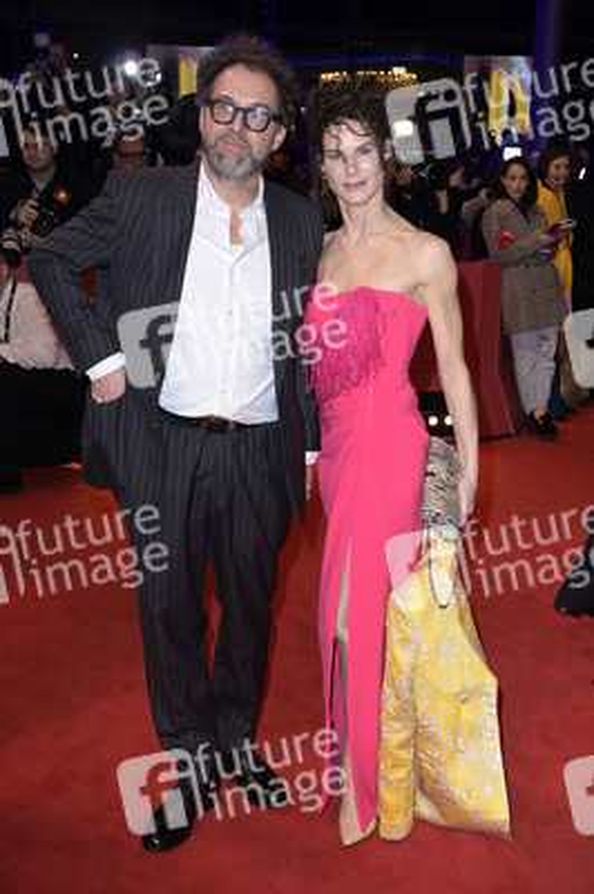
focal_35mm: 44
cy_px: 447
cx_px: 297
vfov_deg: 44.5
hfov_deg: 30.5
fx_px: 1091
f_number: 5
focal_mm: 44
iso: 800
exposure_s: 1/250
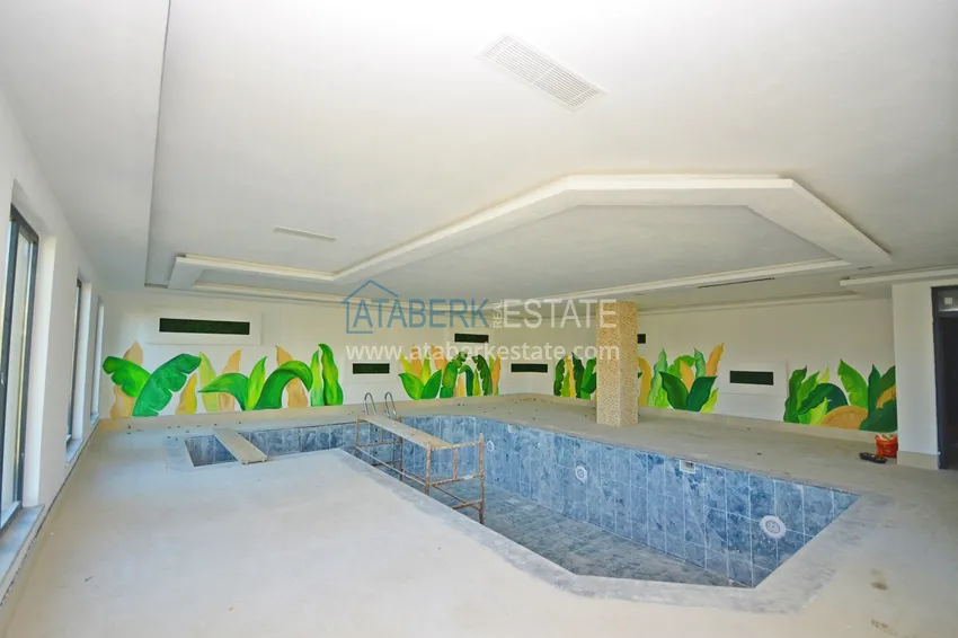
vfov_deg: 77.3
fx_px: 399
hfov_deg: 100.4
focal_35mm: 15
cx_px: 479
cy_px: 319
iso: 800
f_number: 4
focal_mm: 10
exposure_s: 1/60
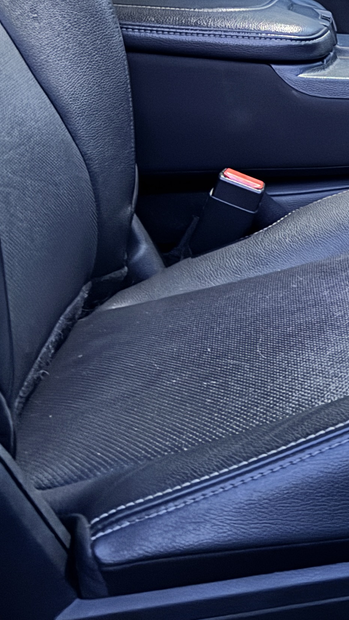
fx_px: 1052
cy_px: 64
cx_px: 451
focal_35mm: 64
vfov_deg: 31.3
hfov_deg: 17.7
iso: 2000
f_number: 1.78
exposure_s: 1/9
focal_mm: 6.76
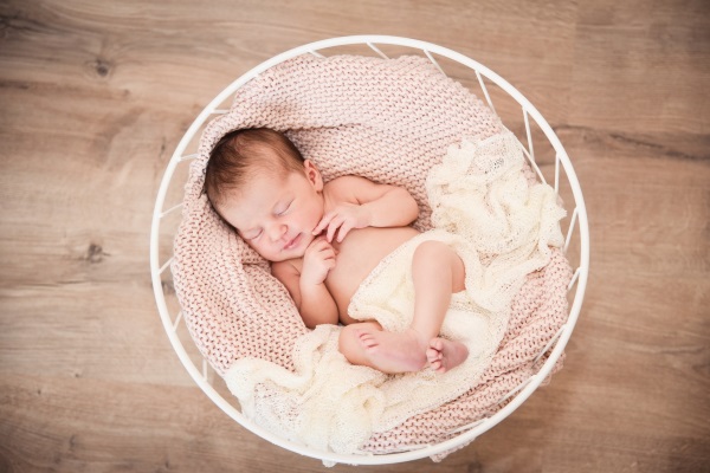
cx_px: 355
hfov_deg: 31.0
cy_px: 236
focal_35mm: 65
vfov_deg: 20.9
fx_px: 1282
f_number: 4
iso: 800
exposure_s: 1/80
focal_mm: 65
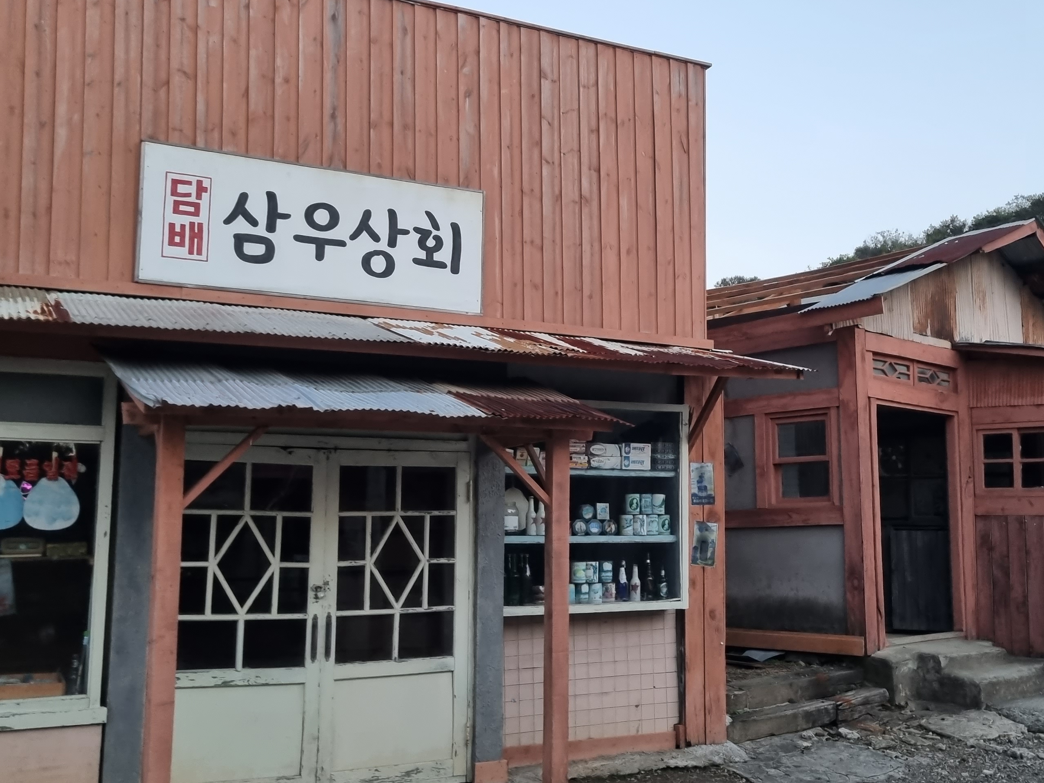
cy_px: 364
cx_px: 614
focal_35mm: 41
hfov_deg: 45.6
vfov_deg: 35.1
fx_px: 1237
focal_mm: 5.4
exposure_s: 1/120
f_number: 1.8
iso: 250
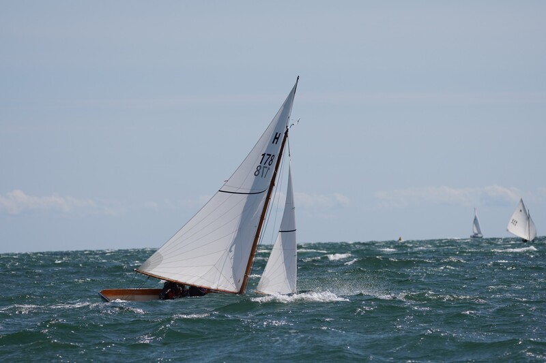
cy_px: 182
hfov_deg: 7.8
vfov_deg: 5.2
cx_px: 273
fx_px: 3980
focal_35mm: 262
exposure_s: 1/1250
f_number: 5.6
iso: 100
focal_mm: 175
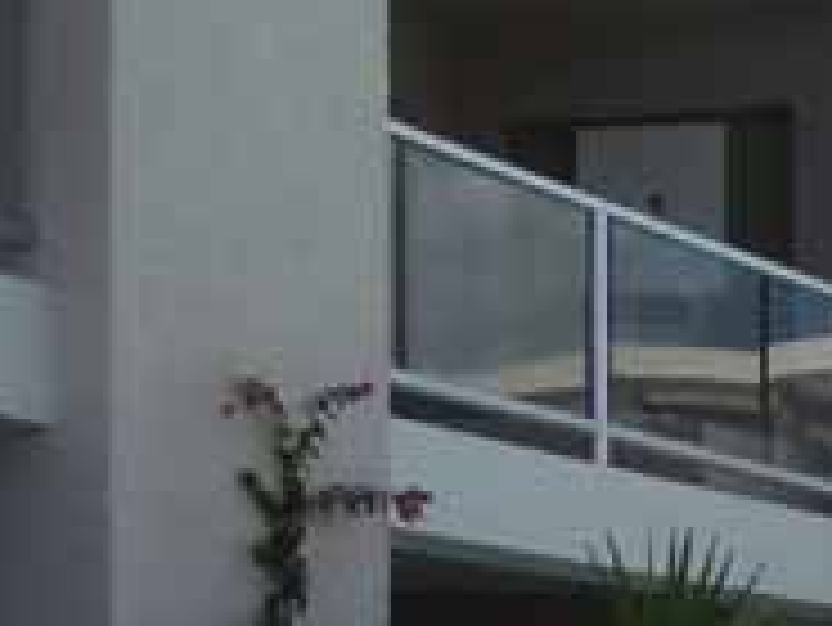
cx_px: 1794
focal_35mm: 190
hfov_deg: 9.5
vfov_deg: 7.7
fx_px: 4570
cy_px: 977
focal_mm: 6
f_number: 7.1
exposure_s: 1/320
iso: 100
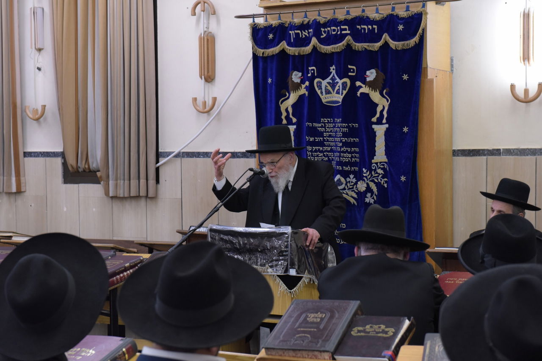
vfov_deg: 19.5
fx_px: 1054
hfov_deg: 28.8
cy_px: 180
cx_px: 271
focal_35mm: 70
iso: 3200
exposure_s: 1/160
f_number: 6.3
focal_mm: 70
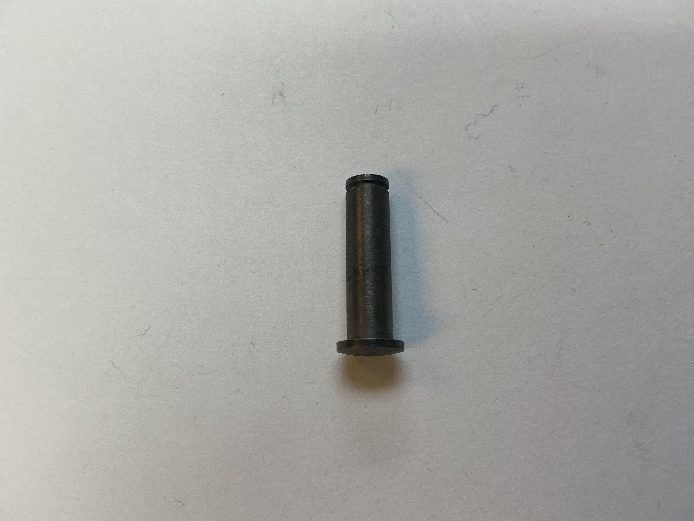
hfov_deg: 61.7
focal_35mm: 29
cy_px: 260
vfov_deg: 48.2
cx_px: 347
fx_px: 581
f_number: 1.8
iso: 32
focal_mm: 3
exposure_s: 1/120
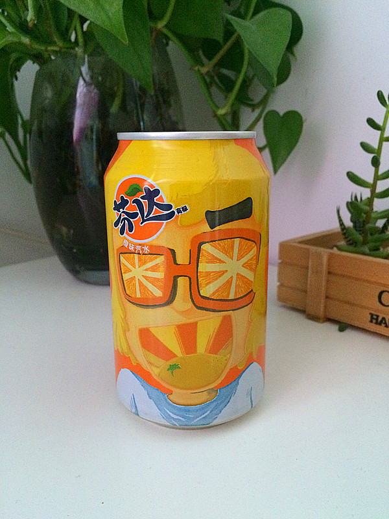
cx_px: 194
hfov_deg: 48.2
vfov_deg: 61.7
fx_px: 435
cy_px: 260
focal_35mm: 29
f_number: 2.2
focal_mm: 4.15
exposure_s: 1/15
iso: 400
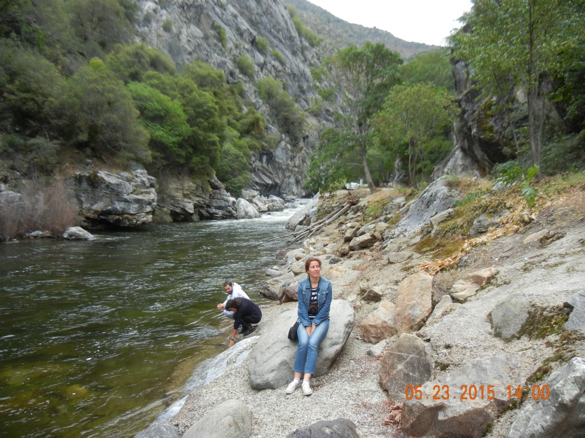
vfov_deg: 46.8
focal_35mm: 30
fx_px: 507
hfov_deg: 60.0
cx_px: 292
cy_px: 219
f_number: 3.5
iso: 160
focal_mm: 5.4
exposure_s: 1/419
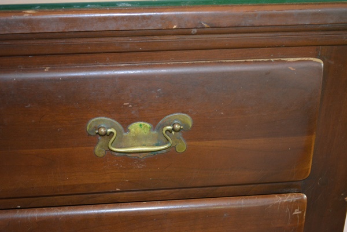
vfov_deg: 25.1
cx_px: 174
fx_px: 520
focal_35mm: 54
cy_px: 116
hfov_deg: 36.9
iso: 2200
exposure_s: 1/60
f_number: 5
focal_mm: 36
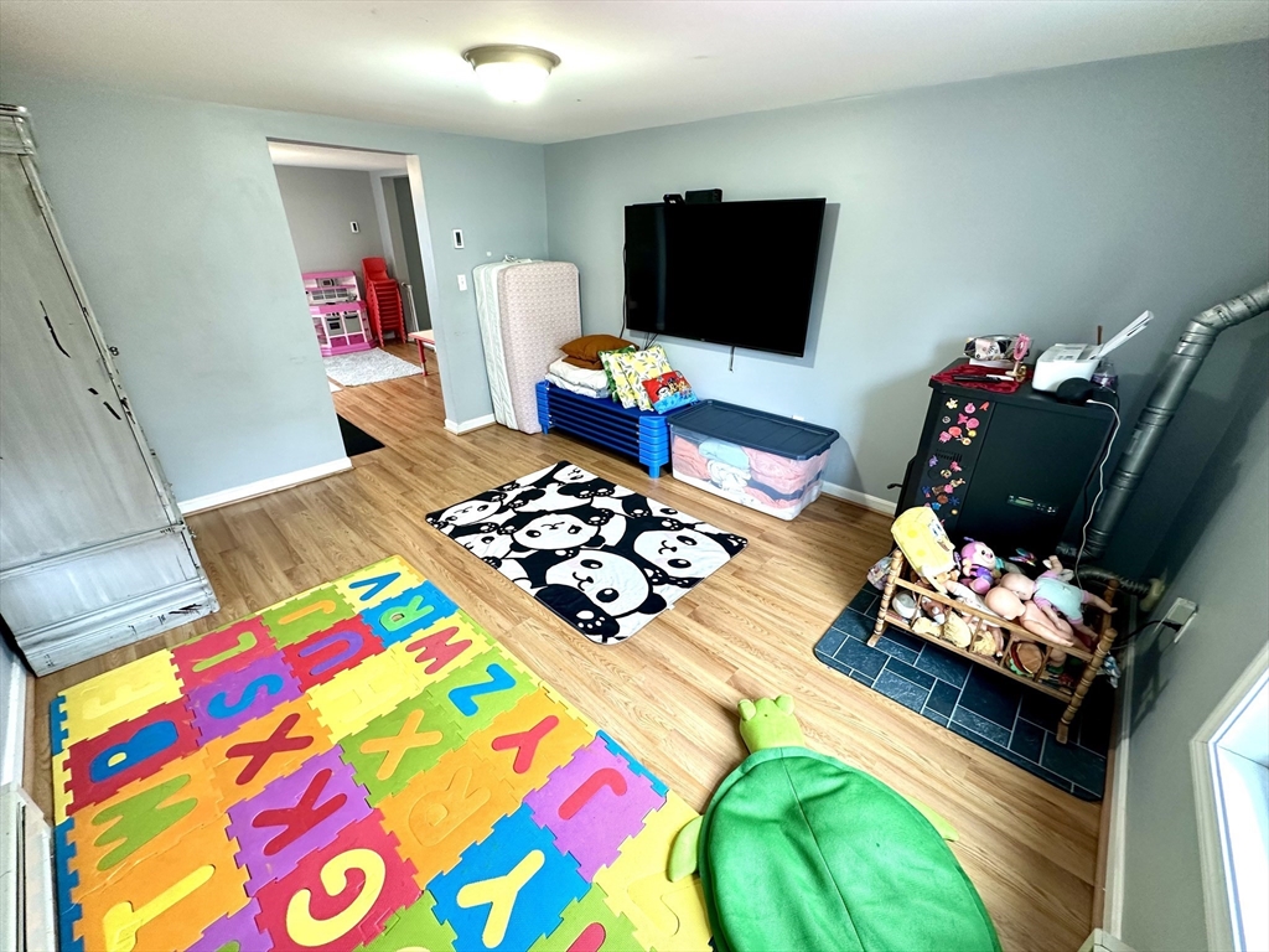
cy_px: 476
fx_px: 513
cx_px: 634
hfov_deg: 102.1
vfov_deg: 85.7
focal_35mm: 14
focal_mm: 2.22
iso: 160
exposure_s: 1/60
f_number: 2.2
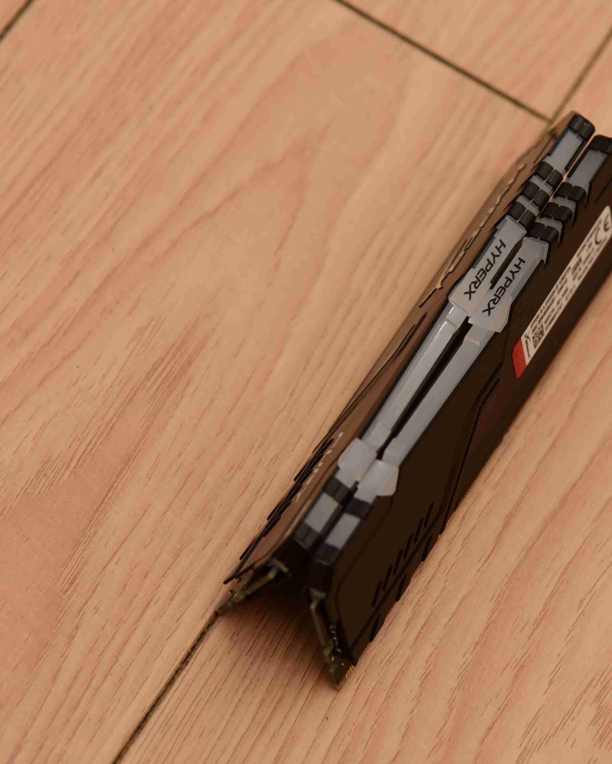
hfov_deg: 9.1
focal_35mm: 170
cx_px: 444
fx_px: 3849
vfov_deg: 11.4
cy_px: 381
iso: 1600
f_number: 5.6
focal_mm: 120
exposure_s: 1/60
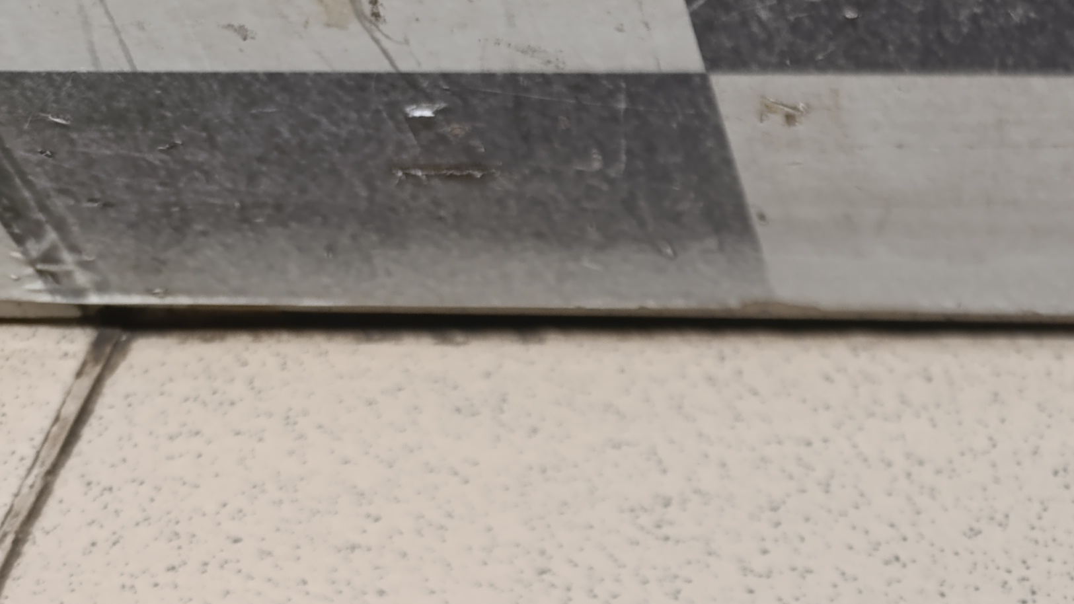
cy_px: 883
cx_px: 1295
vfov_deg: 17.4
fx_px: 1794
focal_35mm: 63
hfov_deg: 28.8
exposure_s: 1/100
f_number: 1.6
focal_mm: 6.14
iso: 400
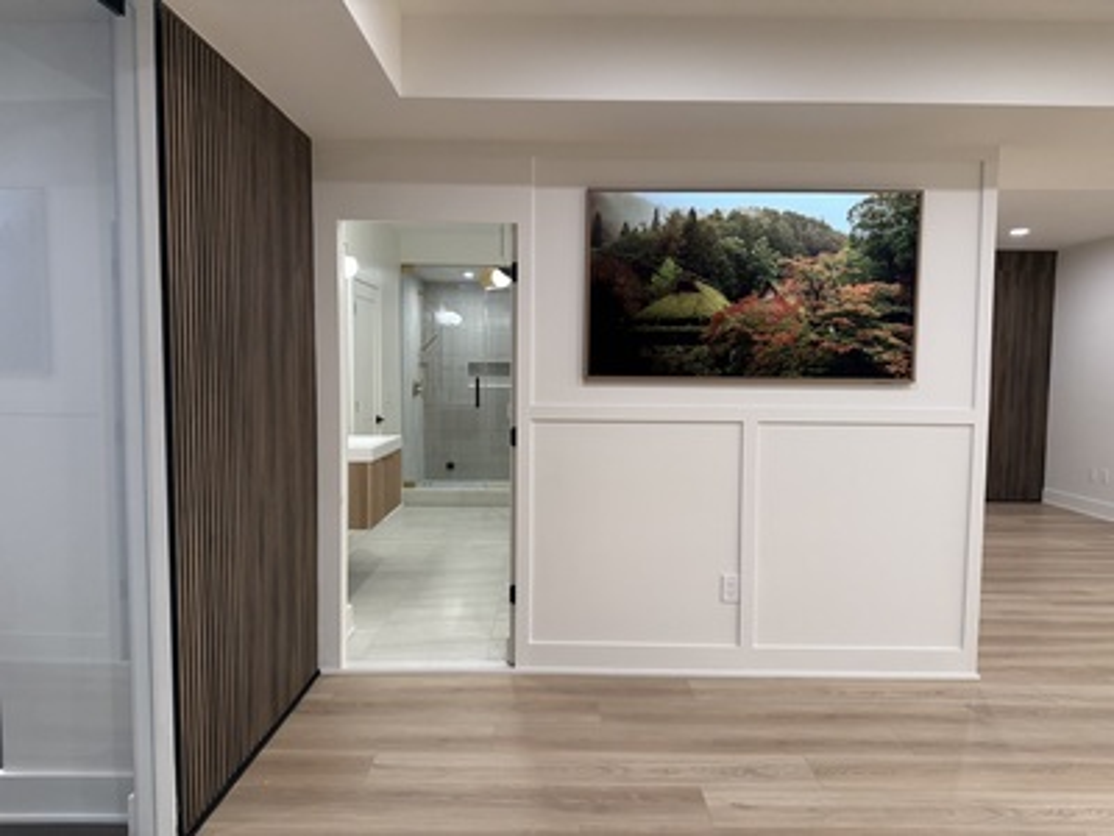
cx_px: 557
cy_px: 418
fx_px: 772
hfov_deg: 71.6
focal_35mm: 24
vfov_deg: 56.8
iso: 160
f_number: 1.78
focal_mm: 6.76
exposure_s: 1/120
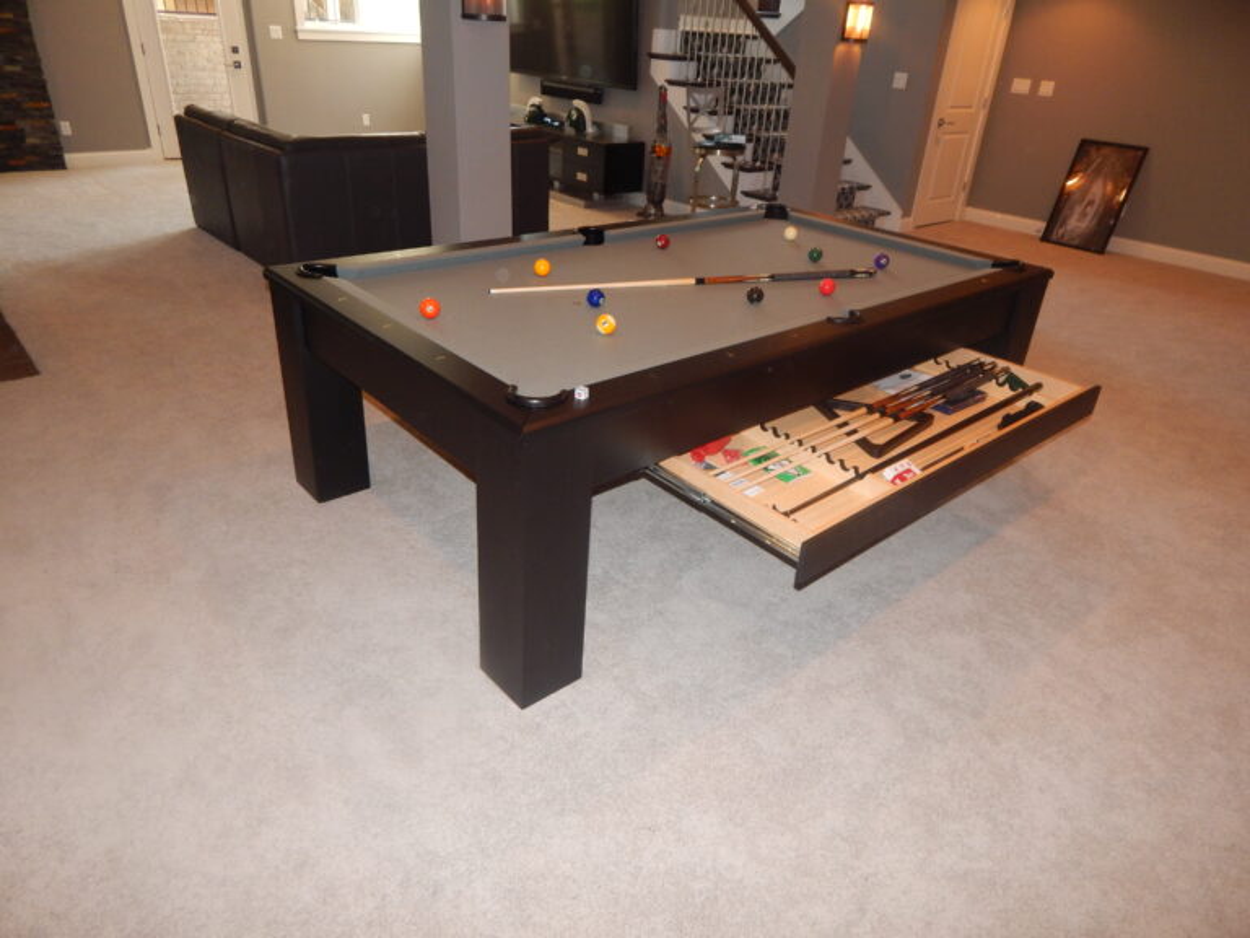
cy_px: 469
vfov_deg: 61.1
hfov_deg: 76.4
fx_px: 794
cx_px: 625
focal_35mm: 22
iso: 200
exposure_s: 1/30
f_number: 3
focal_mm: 4
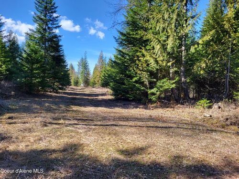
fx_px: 180
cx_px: 120
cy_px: 90
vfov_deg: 53.1
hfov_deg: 67.3
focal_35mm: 26
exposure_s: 1/942
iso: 40
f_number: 1.8
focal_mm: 5.4
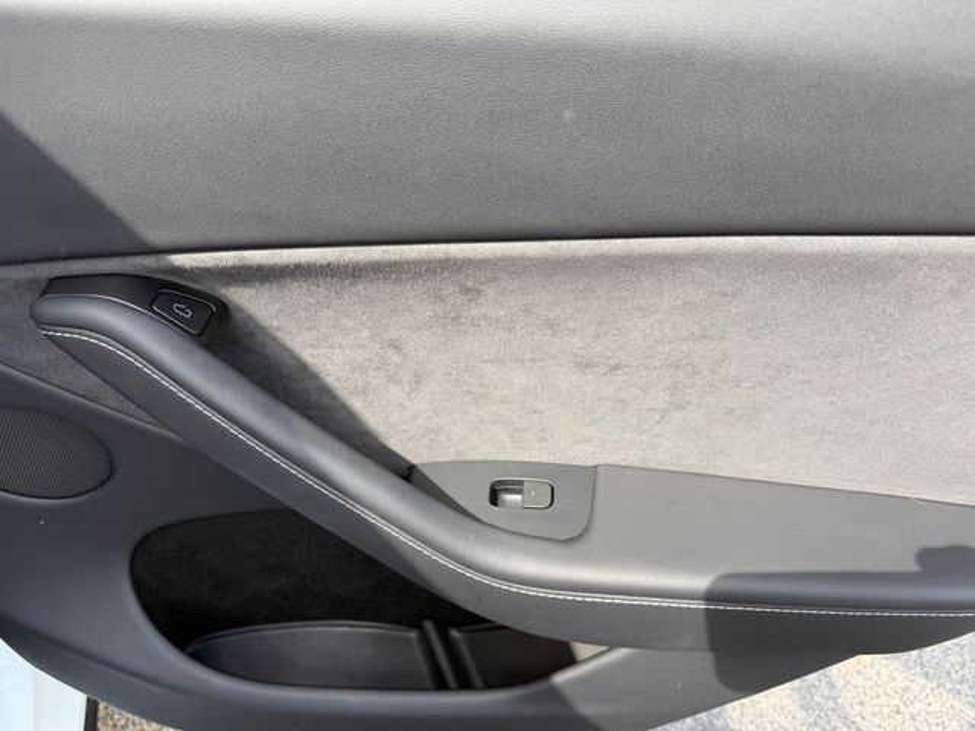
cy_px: 366
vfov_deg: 56.8
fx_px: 676
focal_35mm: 24
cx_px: 488
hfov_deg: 71.6
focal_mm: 6.76
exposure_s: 1/464
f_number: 1.78
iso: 80
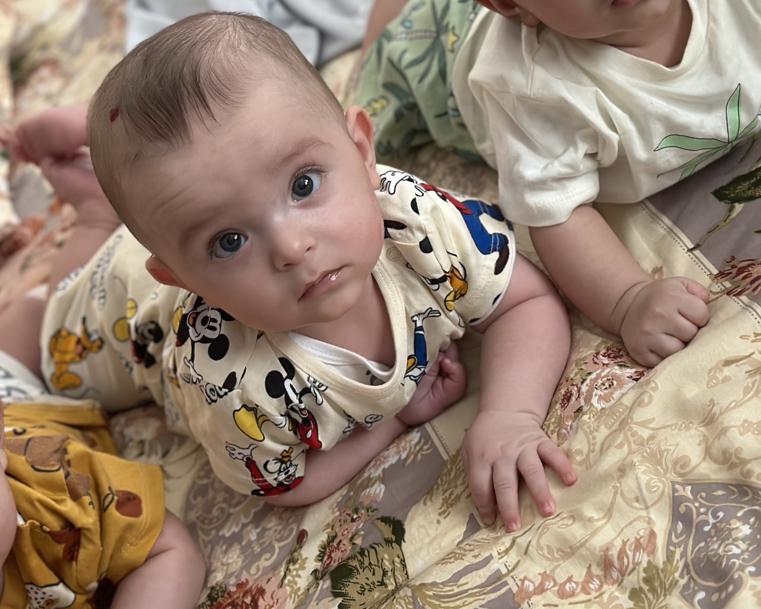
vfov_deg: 18.9
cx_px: 269
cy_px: 214
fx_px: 1824
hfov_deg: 23.5
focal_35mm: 81
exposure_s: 1/44
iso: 400
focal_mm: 6.86
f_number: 1.78
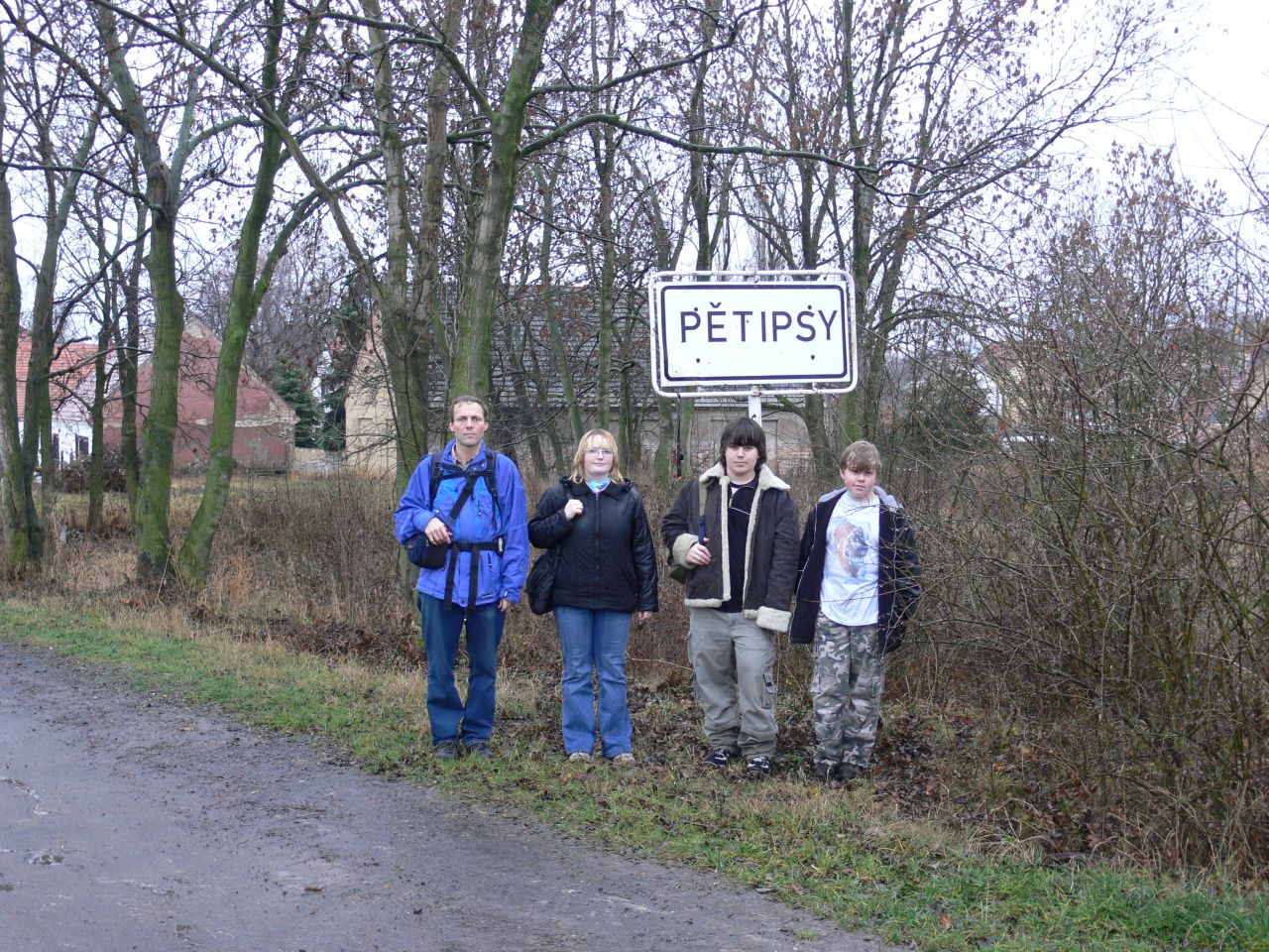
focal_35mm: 46
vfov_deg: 31.5
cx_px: 634
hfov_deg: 41.2
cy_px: 476
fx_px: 1686
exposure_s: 1/20
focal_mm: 9.8
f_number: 3.2
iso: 100
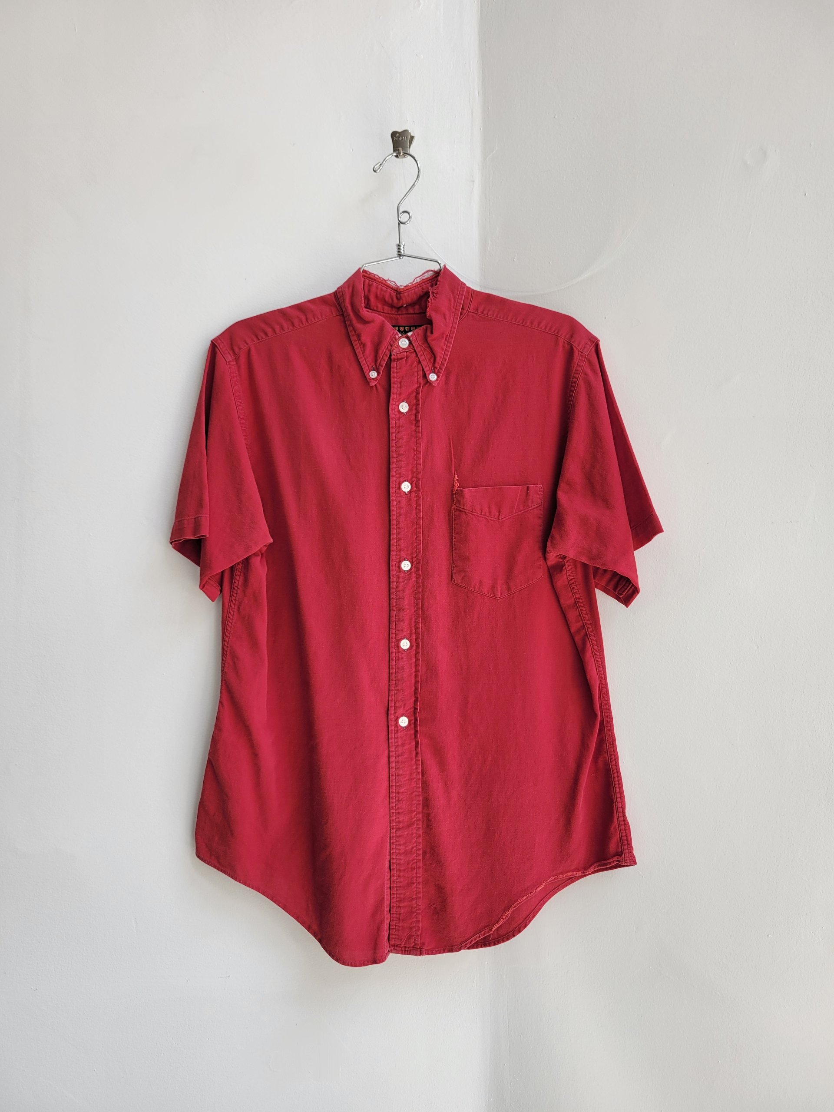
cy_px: 556
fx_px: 835
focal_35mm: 26
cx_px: 417
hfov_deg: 53.1
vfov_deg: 67.3
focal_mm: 5.4
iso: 40
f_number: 1.8
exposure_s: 1/213
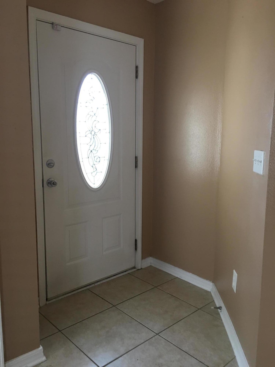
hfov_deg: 48.2
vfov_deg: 61.7
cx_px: 138
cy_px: 184
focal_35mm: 29
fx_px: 307
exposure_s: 1/15
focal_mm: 4.15
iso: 50
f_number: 2.2
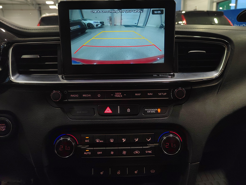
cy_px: 92
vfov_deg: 51.4
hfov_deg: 65.3
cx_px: 123
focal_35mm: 27
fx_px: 192
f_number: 1.9
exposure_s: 1/120
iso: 1806
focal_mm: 5.52
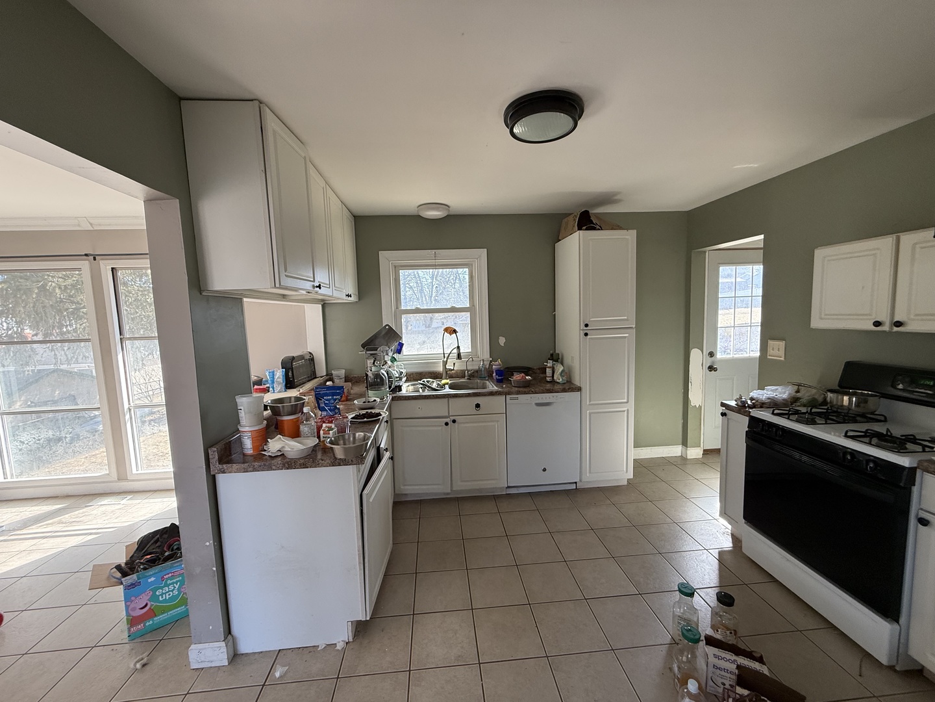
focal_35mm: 14
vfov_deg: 85.7
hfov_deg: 102.1
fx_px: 378
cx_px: 468
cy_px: 351
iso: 160
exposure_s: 1/99
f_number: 2.2
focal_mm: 2.22
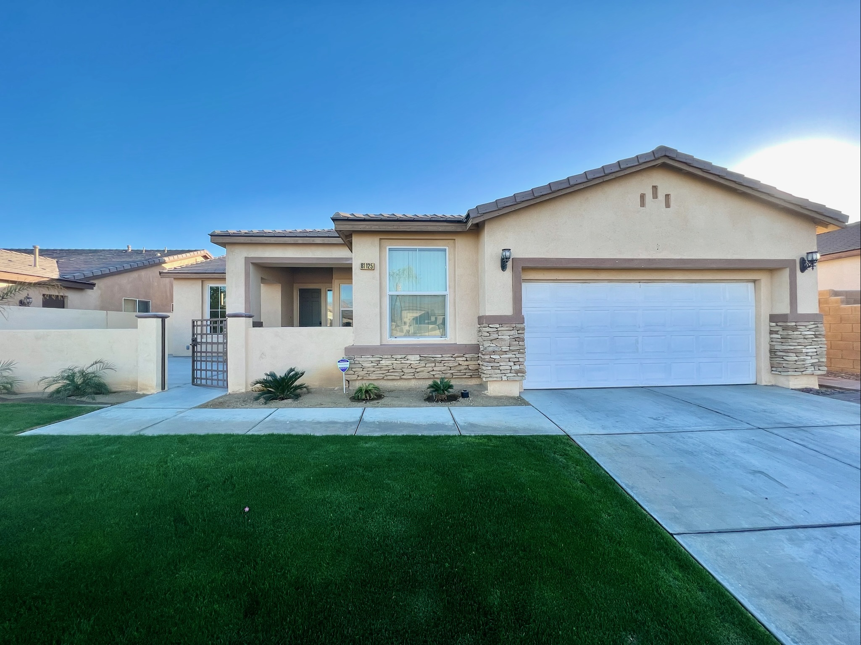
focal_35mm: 13
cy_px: 322
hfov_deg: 106.2
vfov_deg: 89.9
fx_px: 323
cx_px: 430
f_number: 1.8
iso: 32
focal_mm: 1.57
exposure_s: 1/461
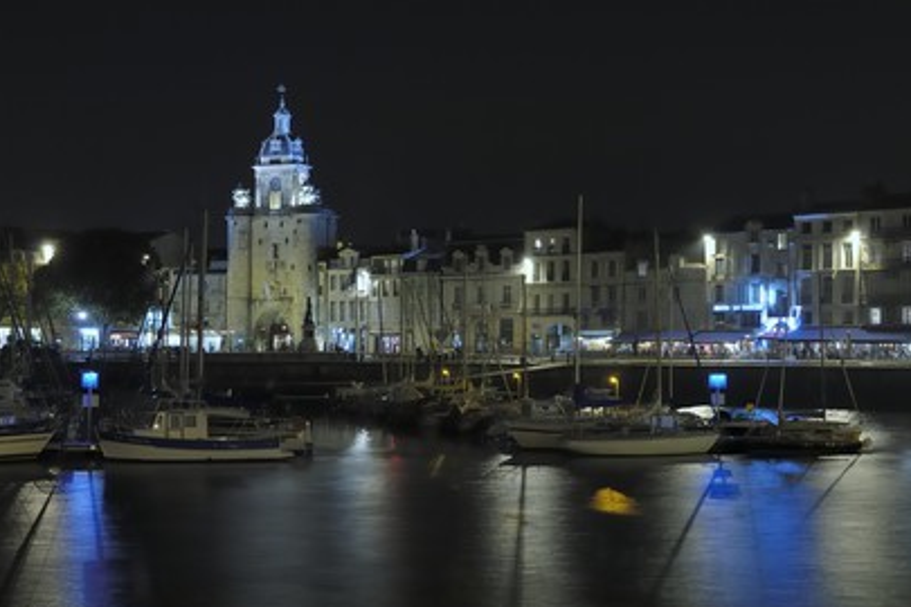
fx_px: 1380
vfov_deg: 24.8
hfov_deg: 36.5
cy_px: 308
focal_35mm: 55
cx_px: 469
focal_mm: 35
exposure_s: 2.5
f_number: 5.6
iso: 100
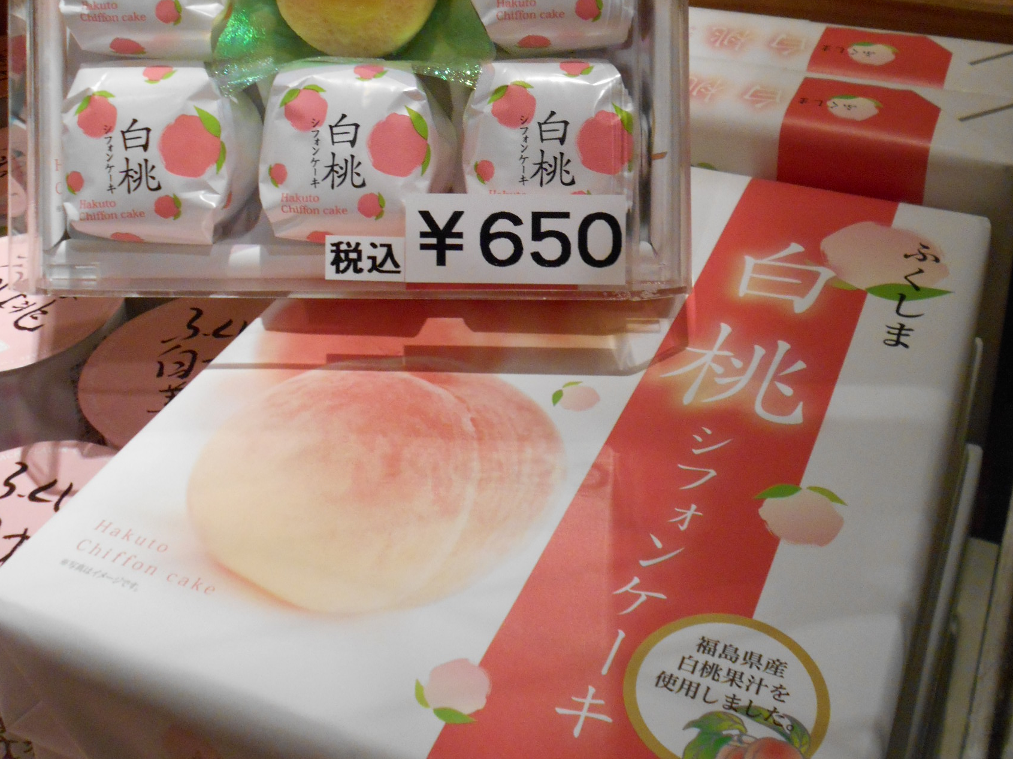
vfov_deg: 32.5
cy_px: 138
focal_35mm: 43
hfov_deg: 43.9
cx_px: 509
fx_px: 1258
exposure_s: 1/20
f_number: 3.6
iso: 400
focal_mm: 5.8
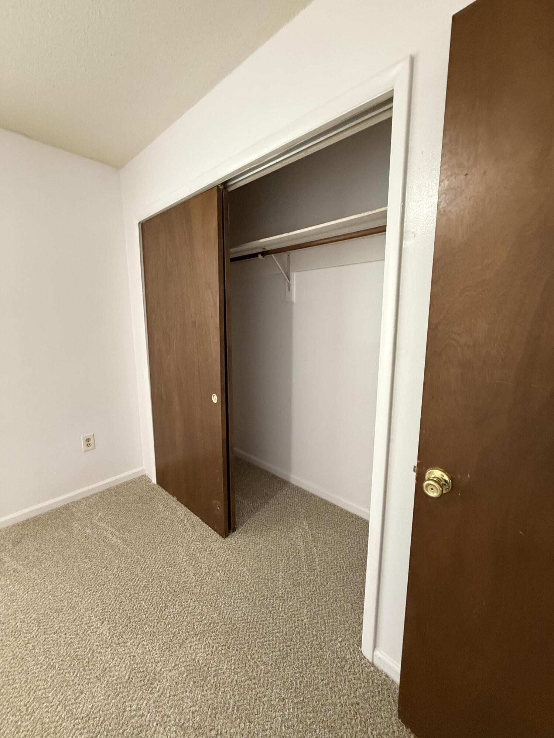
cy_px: 369
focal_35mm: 14
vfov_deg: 102.1
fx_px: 299
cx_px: 277
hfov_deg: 85.7
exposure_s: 1/60
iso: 500
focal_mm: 2.22
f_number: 2.2
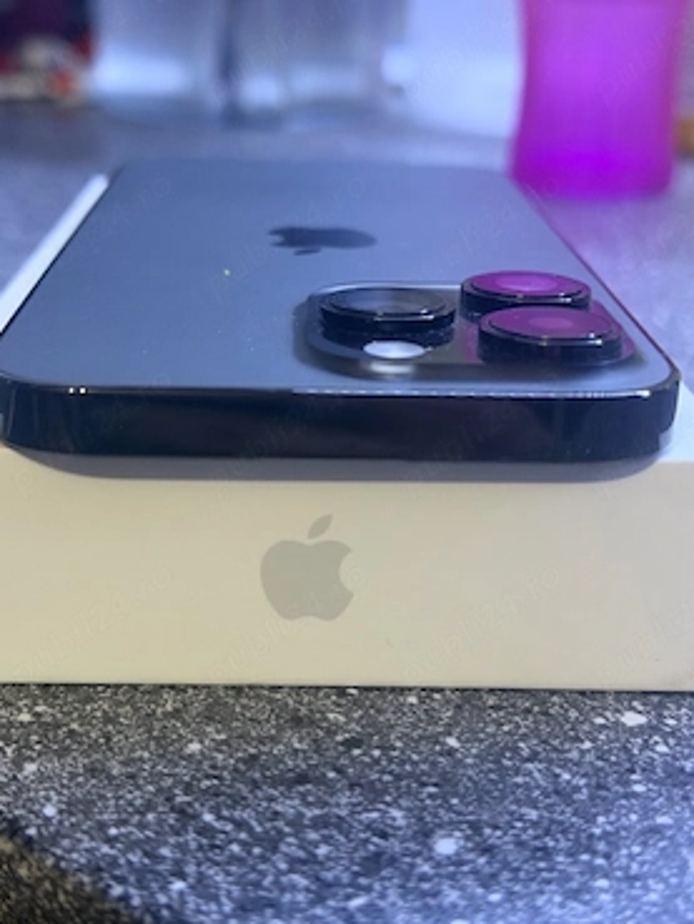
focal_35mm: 52
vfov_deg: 36.8
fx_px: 1389
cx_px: 336
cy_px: 461
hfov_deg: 28.0
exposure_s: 1/33
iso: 250
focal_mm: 6.76
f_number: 1.78
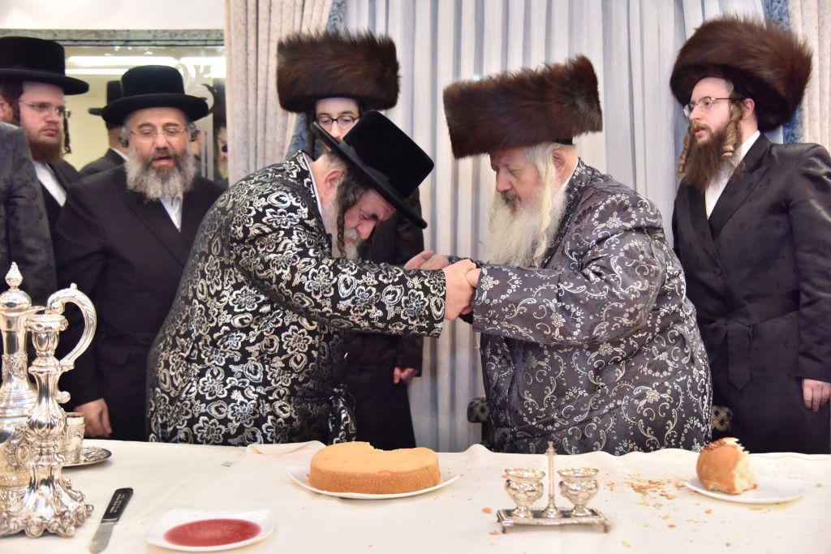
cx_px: 416
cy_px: 277
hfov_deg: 44.5
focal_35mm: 44
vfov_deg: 30.5
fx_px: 1016
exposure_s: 1/125
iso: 2000
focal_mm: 44
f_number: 4
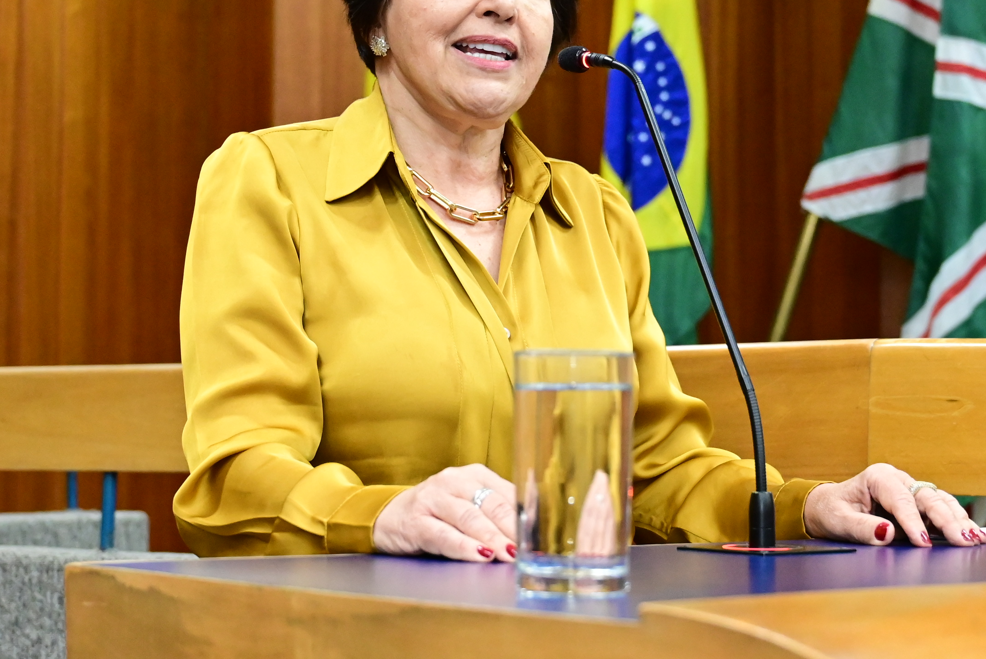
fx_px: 2412
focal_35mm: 88
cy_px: 238
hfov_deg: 23.1
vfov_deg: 15.5
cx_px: 490
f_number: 4
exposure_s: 1/125
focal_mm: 43
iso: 5000
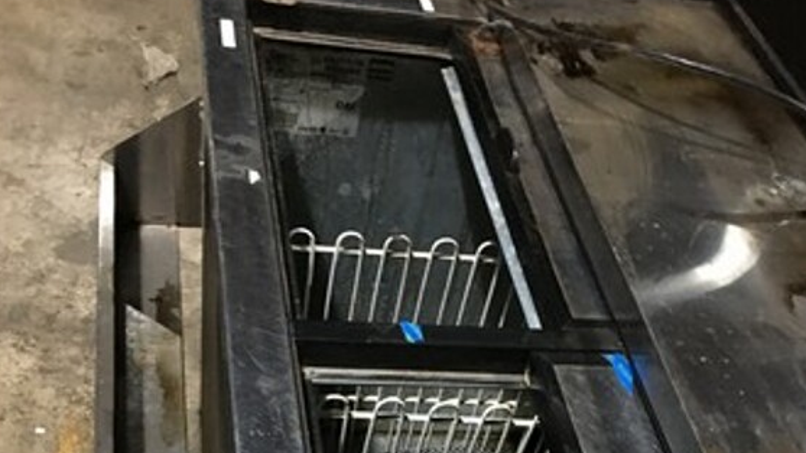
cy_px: 565
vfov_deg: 23.4
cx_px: 407
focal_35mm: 46
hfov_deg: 44.6
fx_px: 983
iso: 64
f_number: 2.2
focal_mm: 4.15
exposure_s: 1/4
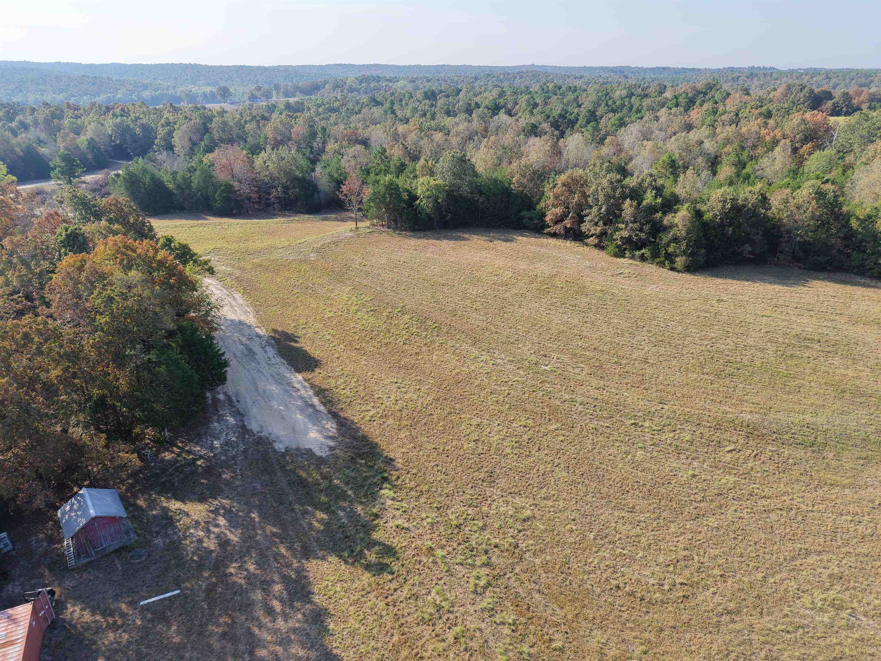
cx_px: 440
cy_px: 330
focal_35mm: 24
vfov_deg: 56.8
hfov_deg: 71.6
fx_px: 611
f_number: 1.8
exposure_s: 1/3000
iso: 410
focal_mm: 8.67
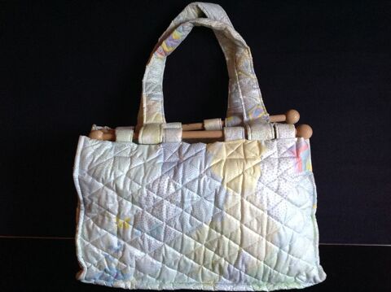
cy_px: 146
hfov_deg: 52.7
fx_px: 395
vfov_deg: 40.6
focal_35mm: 35
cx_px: 196
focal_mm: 4.28
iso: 320
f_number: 2.4
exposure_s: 1/15
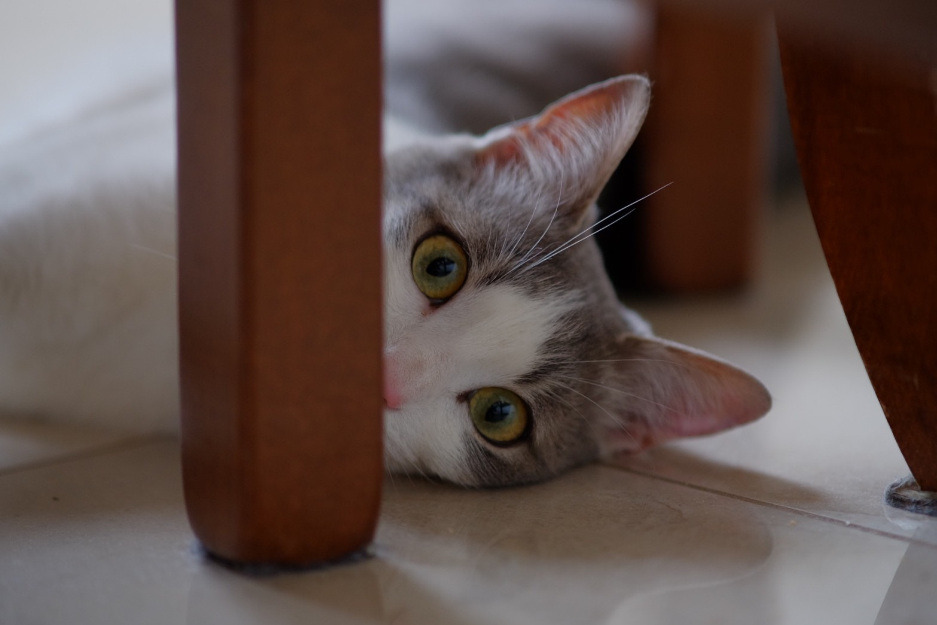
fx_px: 3331
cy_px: 312
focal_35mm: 128
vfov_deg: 10.7
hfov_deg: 16.0
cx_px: 468
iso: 400
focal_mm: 85
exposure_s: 1/70
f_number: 1.8
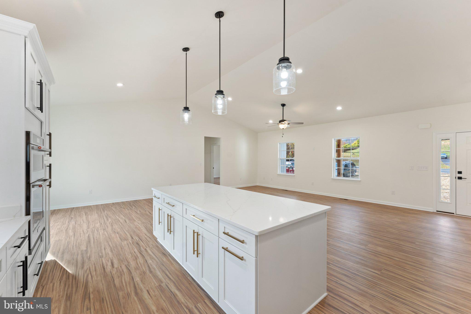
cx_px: 236
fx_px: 183
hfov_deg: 104.3
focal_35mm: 14
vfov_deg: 81.2
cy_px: 157
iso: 500
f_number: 8
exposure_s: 1/15
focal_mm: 14
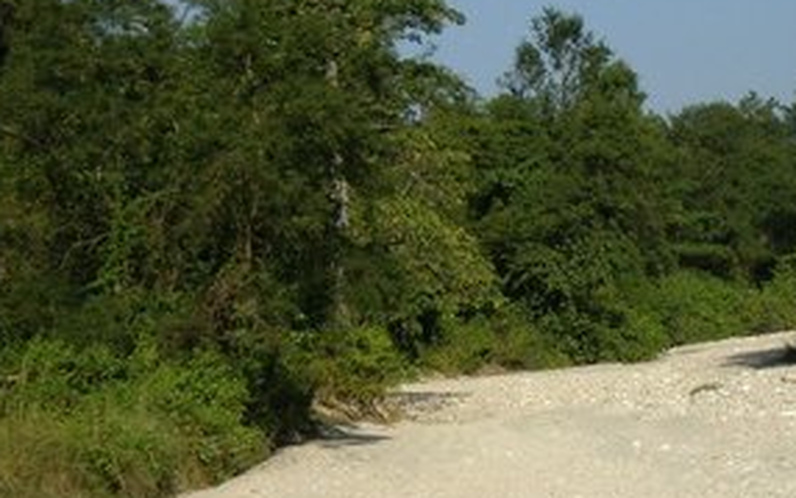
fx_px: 1953
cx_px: 593
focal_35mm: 90
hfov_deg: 22.8
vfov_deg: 14.5
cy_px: 314
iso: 100
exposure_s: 1/1000
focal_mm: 6.2
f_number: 4.3
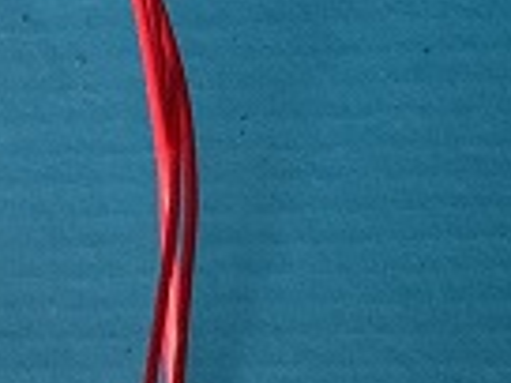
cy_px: 257
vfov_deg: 9.6
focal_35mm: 154
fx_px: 2273
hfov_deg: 11.4
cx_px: -554
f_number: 1.8
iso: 500
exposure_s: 1/30
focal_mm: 4.25
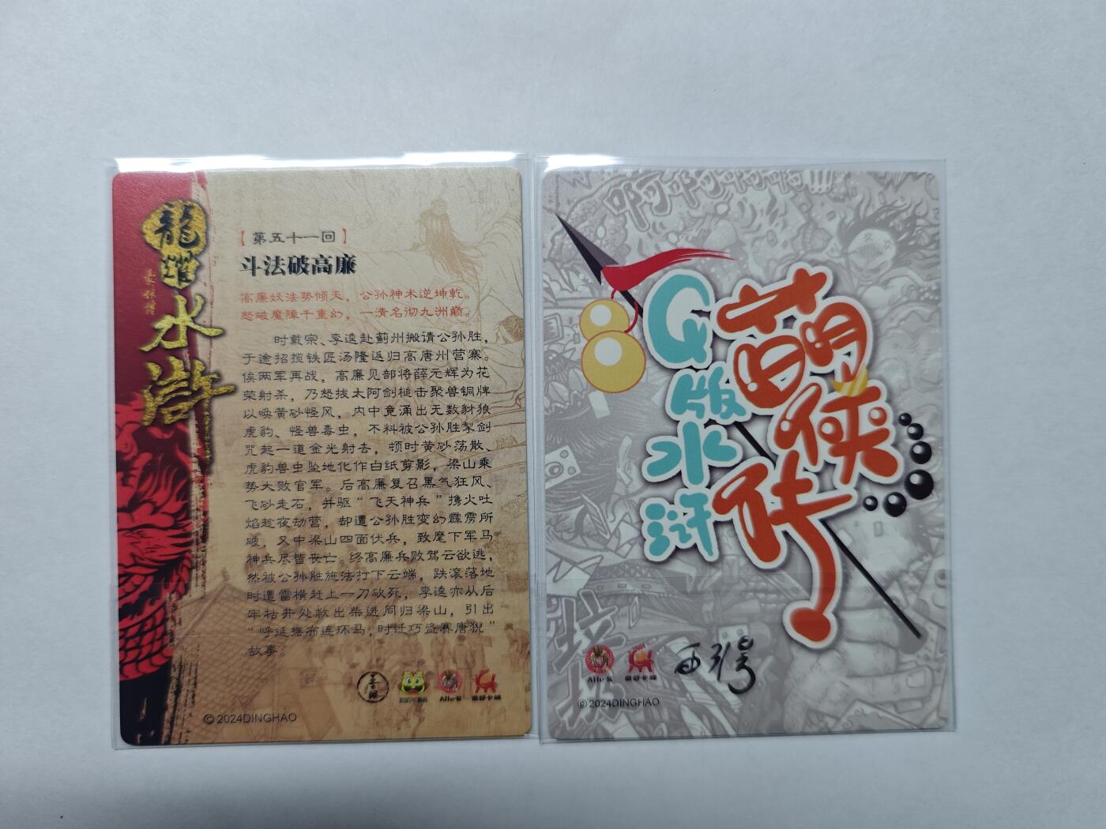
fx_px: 735
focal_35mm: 23
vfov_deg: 58.9
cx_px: 553
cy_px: 414
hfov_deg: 73.9
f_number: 1.6
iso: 640
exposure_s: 1/100
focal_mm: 6.55
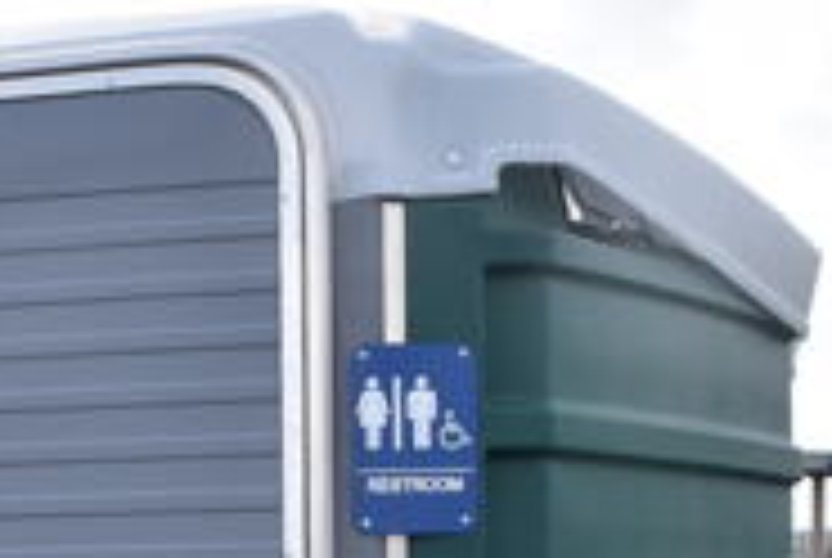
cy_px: 842
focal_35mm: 89
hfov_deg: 22.4
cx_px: 135
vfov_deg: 14.4
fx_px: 2060
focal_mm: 18
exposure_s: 1/250
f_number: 8
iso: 200
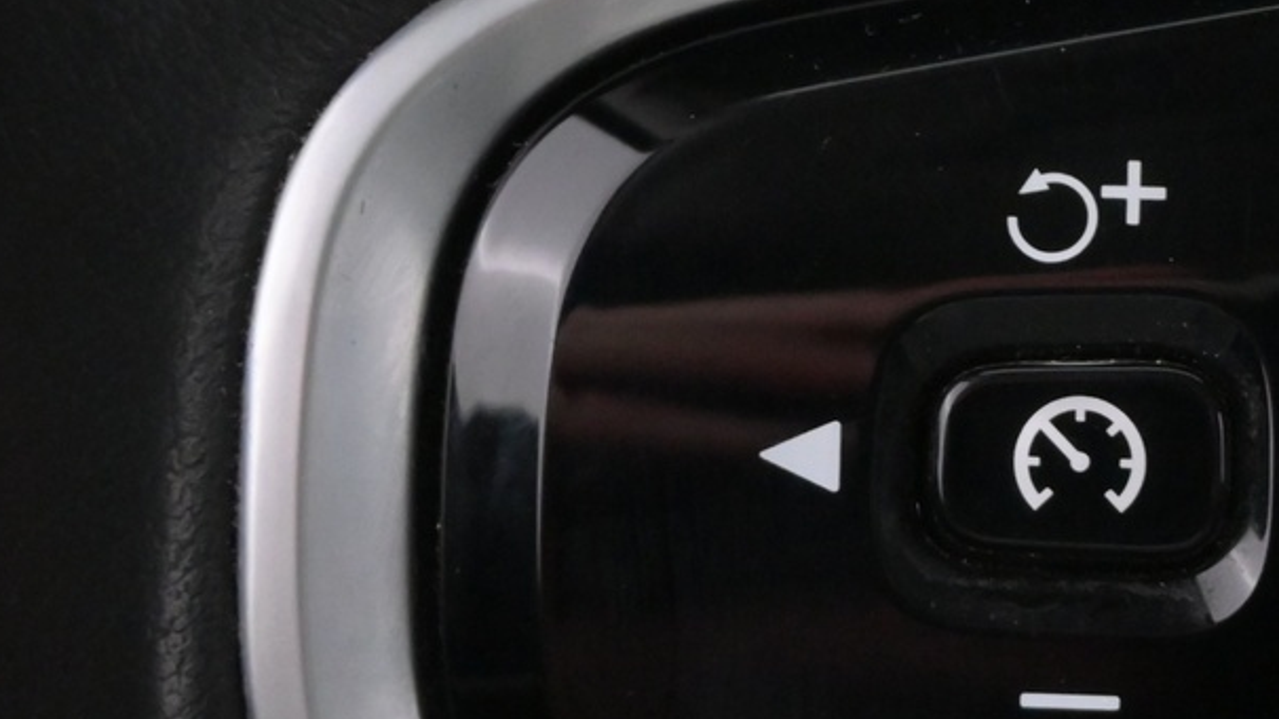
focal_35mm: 126
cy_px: 384
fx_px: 4274
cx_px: 1072
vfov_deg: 9.6
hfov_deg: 16.9
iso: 3600
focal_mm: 30
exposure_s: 1/50
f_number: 4.8
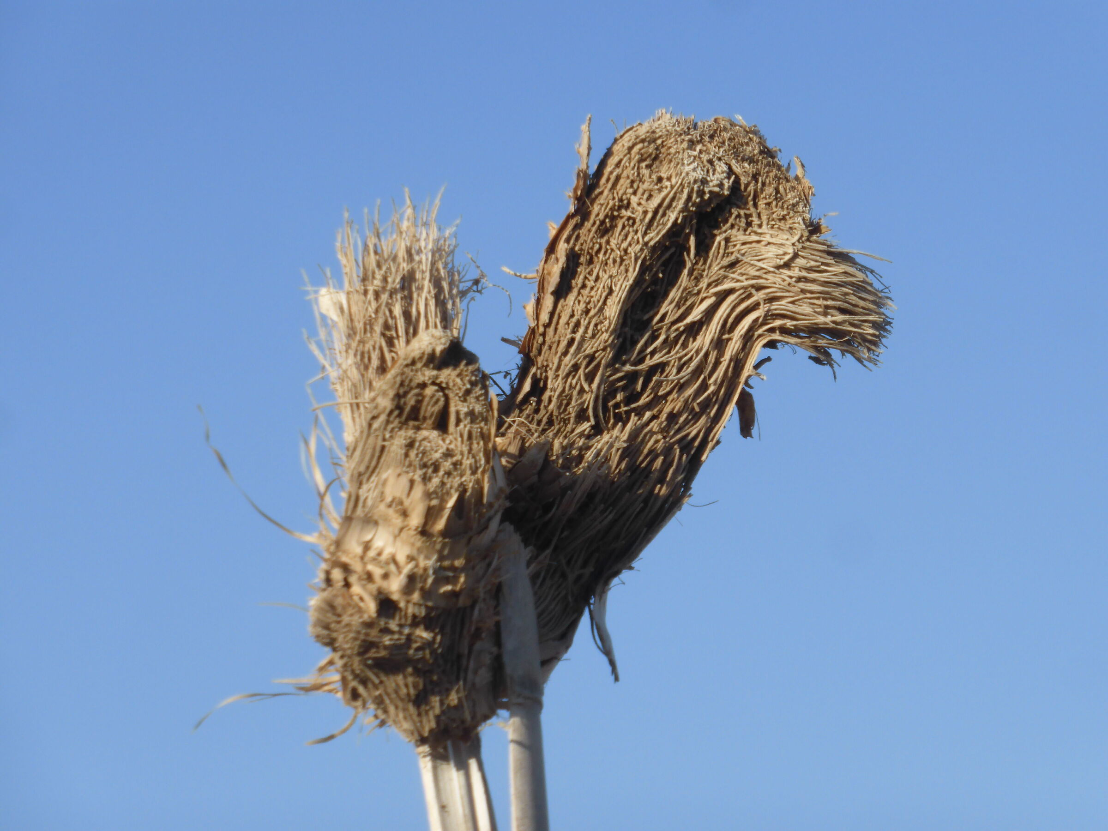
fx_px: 6594
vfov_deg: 7.2
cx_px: 554
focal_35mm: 206
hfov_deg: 9.6
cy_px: 416
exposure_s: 1/400
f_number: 5.5
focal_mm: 33.3
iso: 100
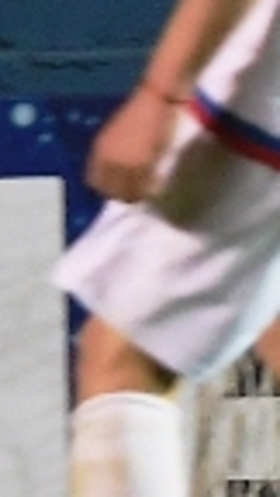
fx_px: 59198
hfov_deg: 0.3
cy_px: 219
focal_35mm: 4485
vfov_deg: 0.5
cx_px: 1531
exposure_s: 1/640
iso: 1600
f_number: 3.5
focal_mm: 400
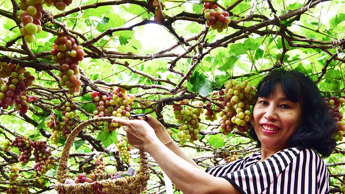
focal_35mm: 40
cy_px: 106
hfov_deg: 50.5
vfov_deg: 29.7
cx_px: 173
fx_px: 366
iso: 1250
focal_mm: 38
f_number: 10
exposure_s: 1/40
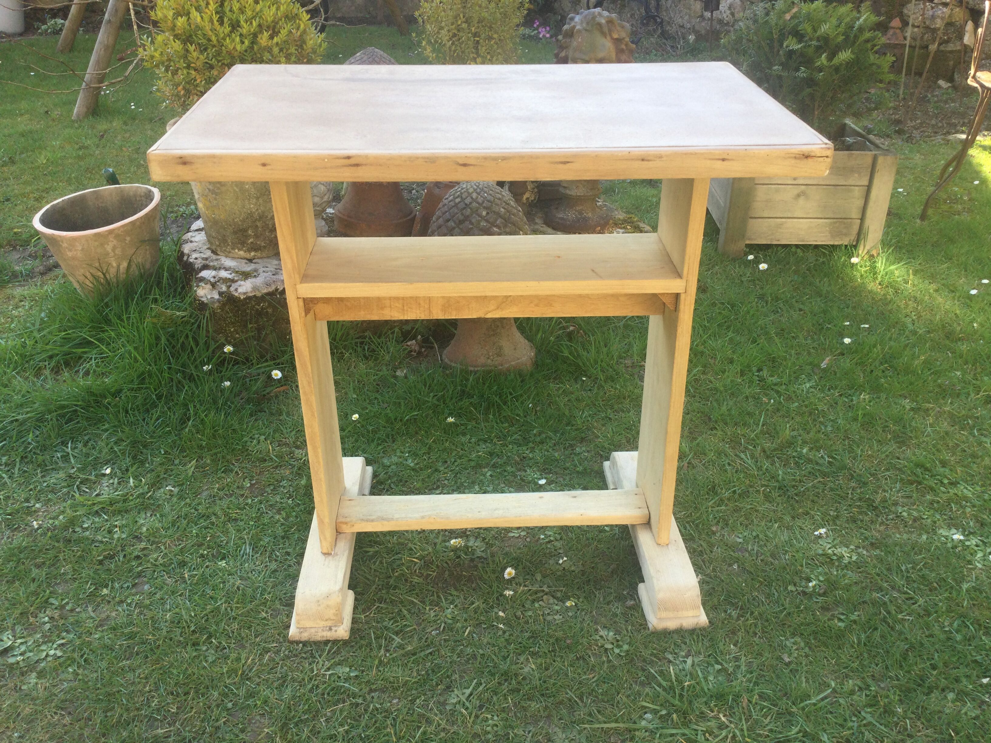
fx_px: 887
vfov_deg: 45.4
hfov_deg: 58.4
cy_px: 372
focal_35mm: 31
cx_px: 496
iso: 25
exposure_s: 1/143
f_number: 2.4
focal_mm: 3.3
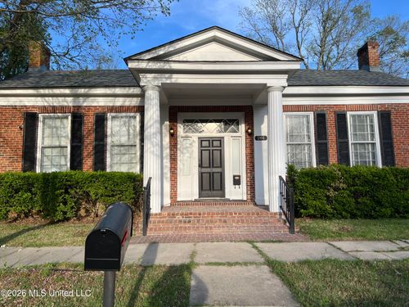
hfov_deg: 67.3
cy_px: 154
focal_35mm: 26
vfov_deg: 53.1
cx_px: 204
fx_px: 307
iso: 50
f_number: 1.5
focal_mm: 5.7
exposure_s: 1/2045
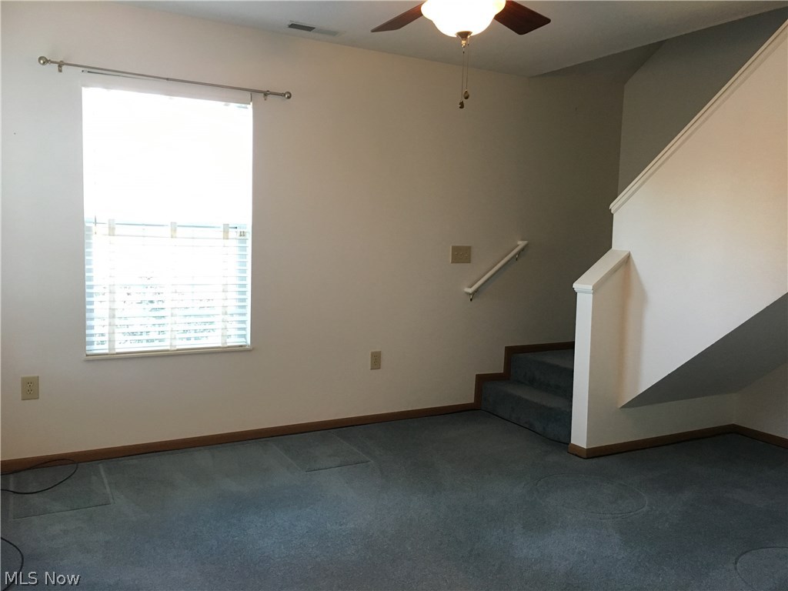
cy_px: 296
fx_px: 660
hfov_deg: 61.7
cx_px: 394
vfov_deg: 48.2
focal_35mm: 29
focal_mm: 4.15
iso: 160
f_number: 2.2
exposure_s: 1/30
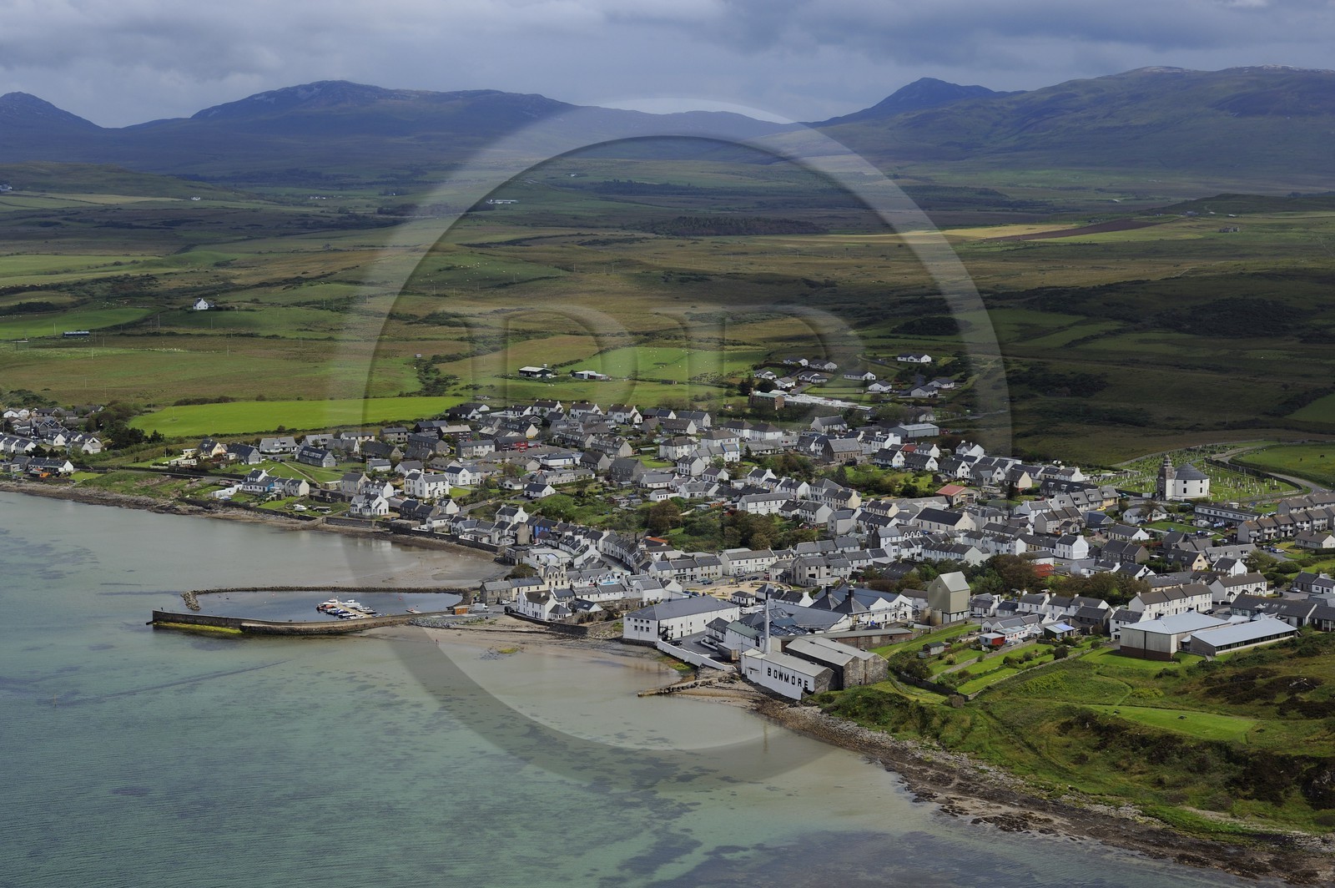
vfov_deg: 19.4
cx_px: 668
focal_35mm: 70
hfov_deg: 28.9
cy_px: 444
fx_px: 2594
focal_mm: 70
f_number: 9
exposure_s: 1/800
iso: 400
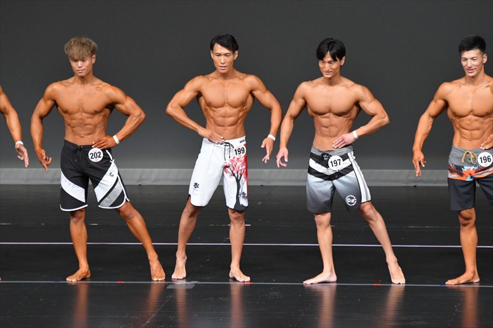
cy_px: 164
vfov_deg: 4.6
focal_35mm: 300
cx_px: 246
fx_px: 4106
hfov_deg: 6.9
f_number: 5.6
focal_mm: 200
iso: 4000
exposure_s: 1/400
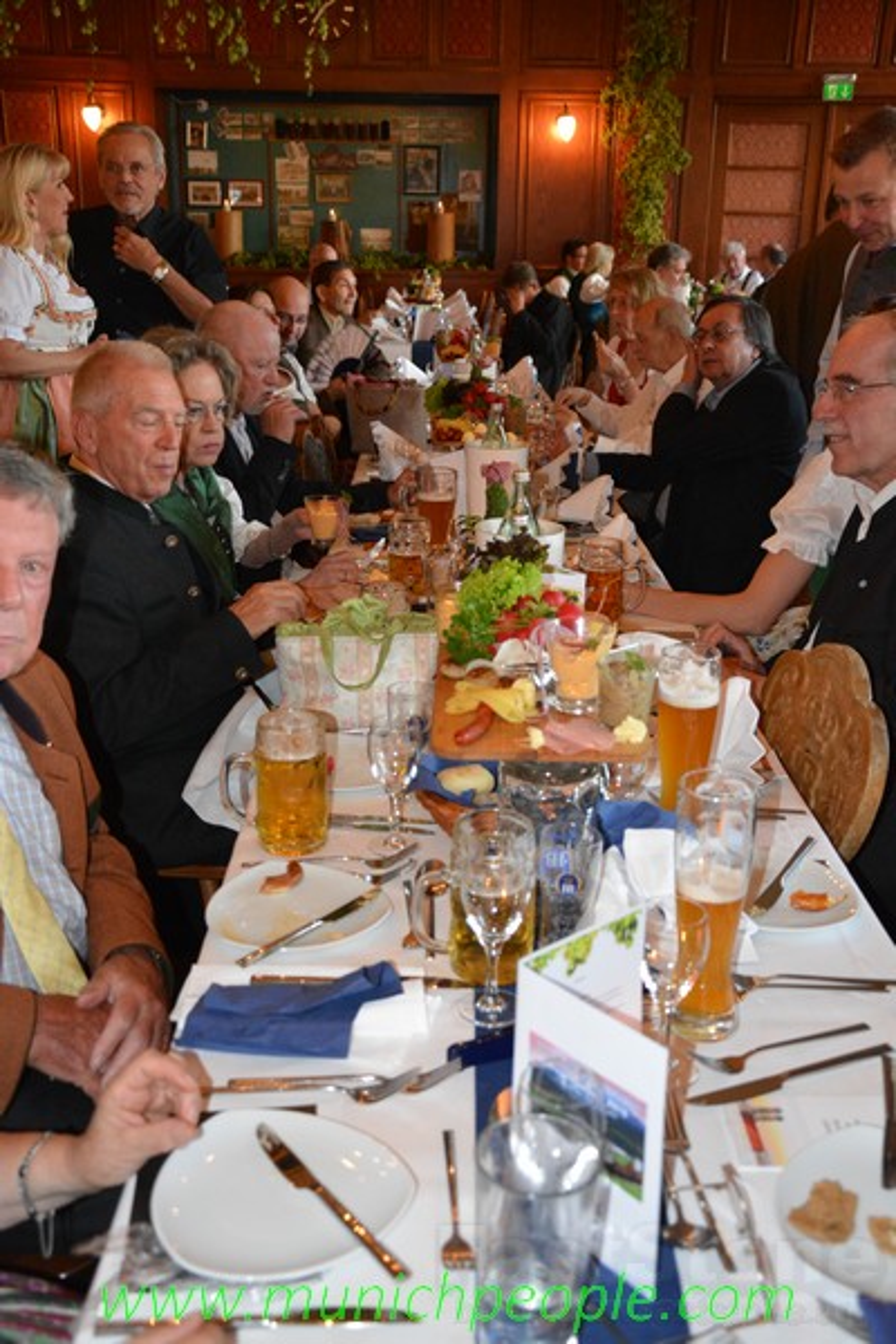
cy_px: 672
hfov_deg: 35.5
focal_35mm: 38
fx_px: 1400
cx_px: 448
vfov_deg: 51.3
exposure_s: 1/60
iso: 3200
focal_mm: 25
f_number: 4
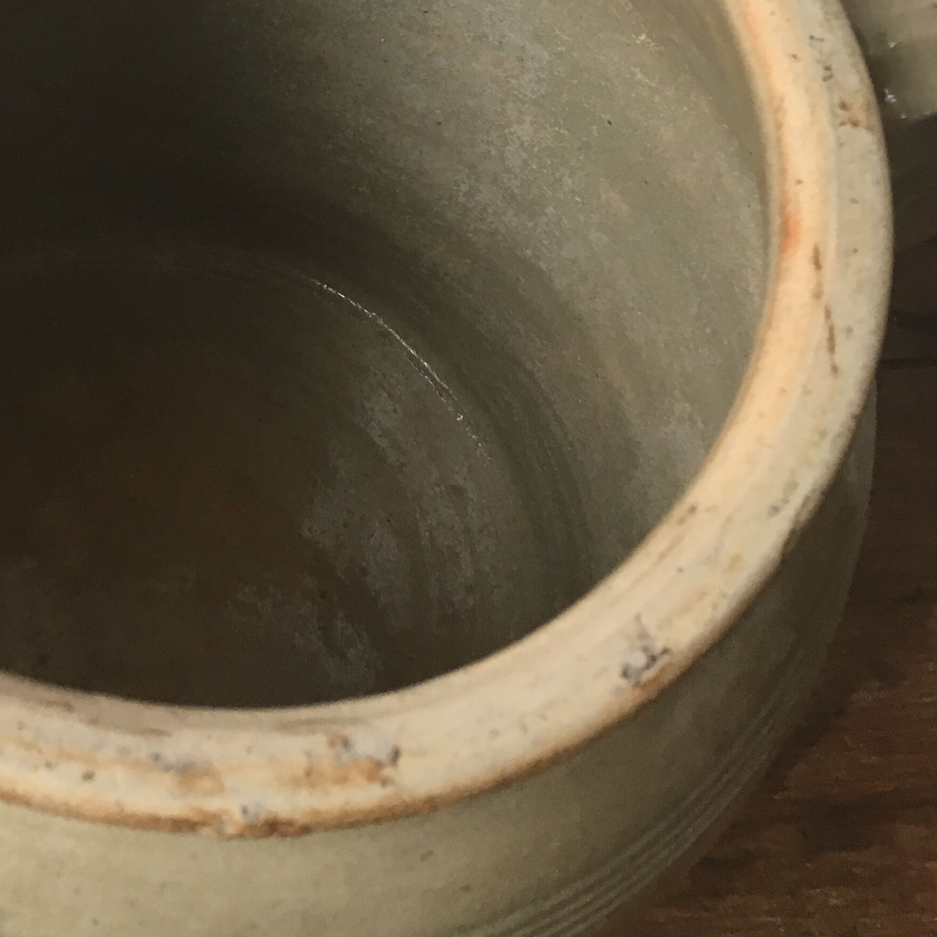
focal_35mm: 59
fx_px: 1807
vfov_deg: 27.6
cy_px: 30
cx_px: 153
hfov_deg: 28.3
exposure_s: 1/33
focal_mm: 4.15
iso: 50
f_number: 2.2
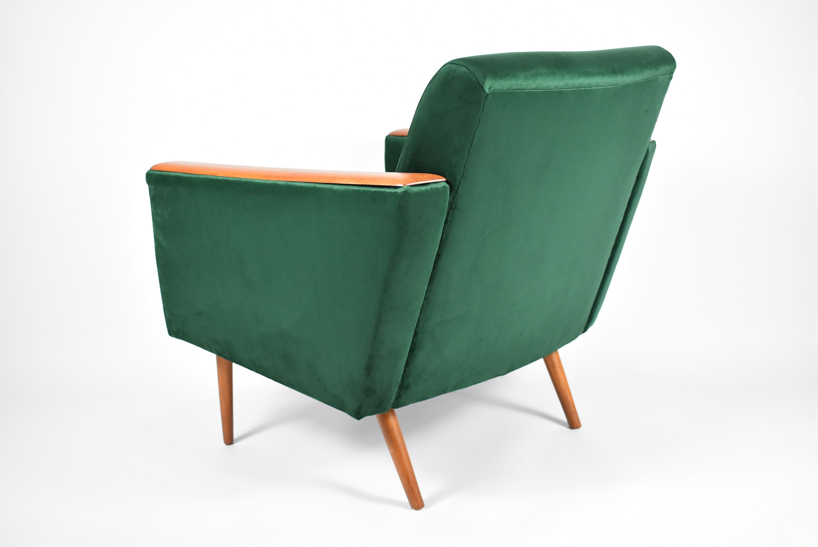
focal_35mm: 48
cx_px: 409
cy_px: 274
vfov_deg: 28.1
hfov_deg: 41.1
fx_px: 1091
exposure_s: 1/125
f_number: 4.5
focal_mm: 32
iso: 1800
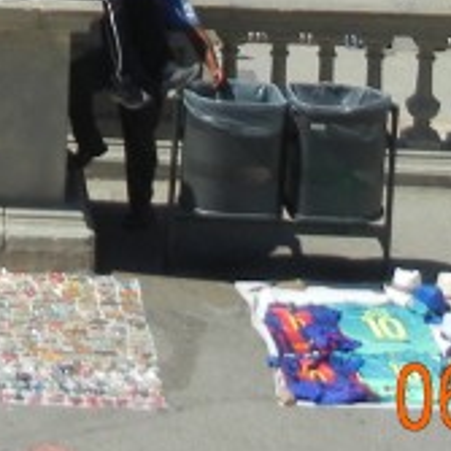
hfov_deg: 10.5
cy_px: -424
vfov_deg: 10.0
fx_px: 2403
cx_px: -138
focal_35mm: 163
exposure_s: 1/484
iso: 160
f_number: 7
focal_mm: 5.4
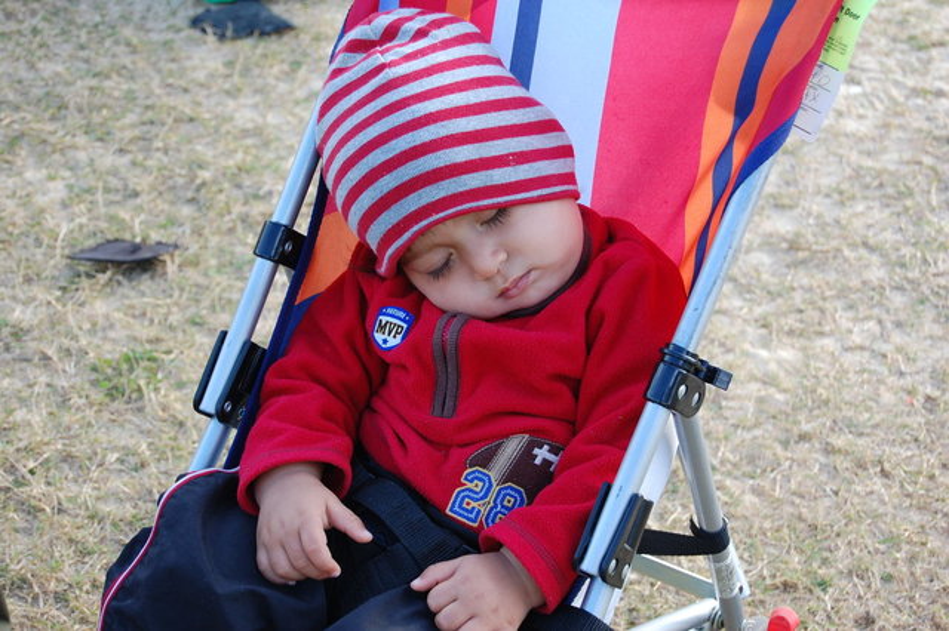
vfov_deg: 16.5
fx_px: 2174
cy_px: 316
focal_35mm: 82
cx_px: 474
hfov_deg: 24.6
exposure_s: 1/125
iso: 360
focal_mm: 55
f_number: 5.6
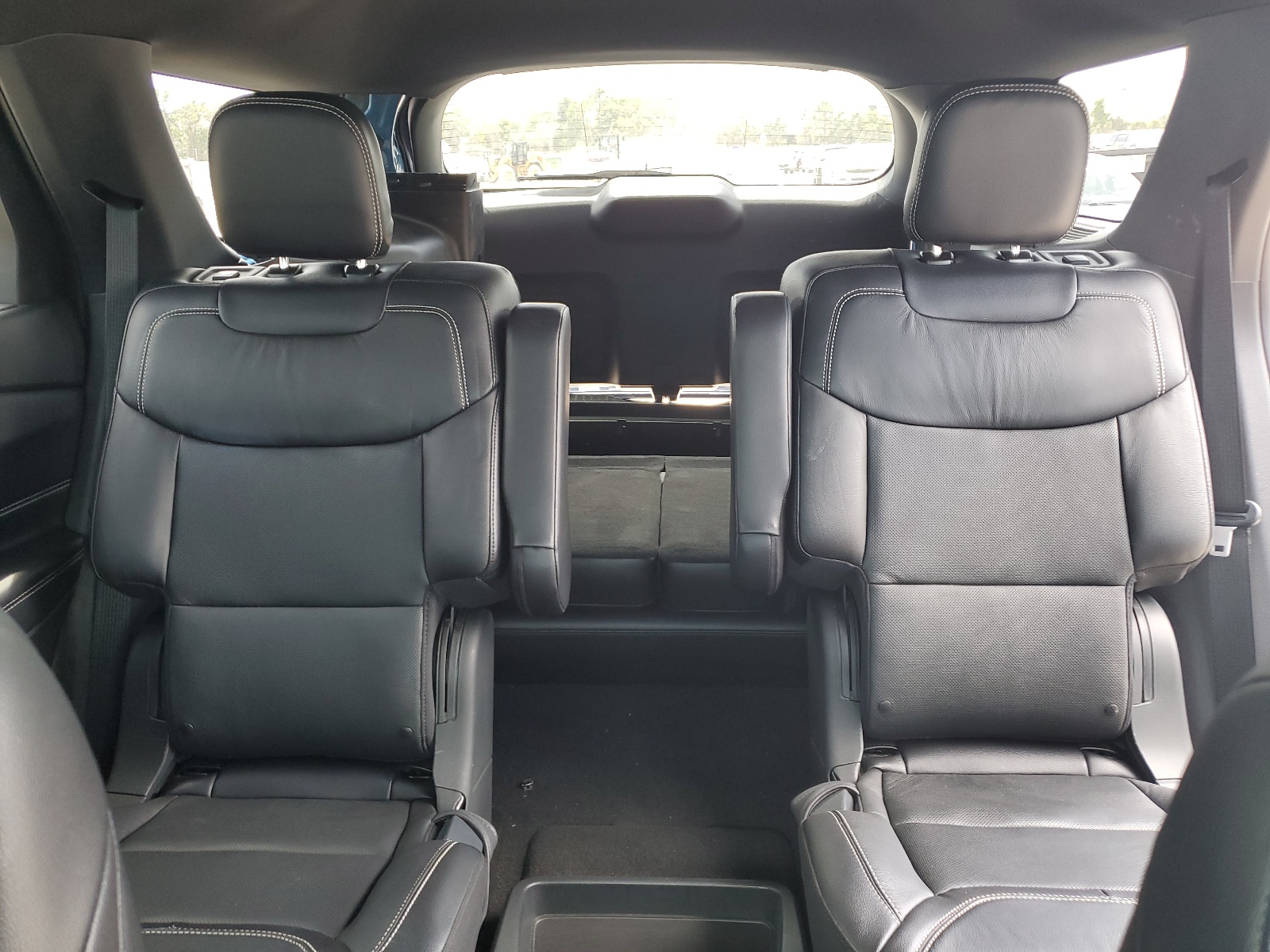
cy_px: 476
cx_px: 635
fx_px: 954
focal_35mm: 26
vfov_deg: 53.1
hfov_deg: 67.3
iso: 64
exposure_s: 1/60.2
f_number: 1.5
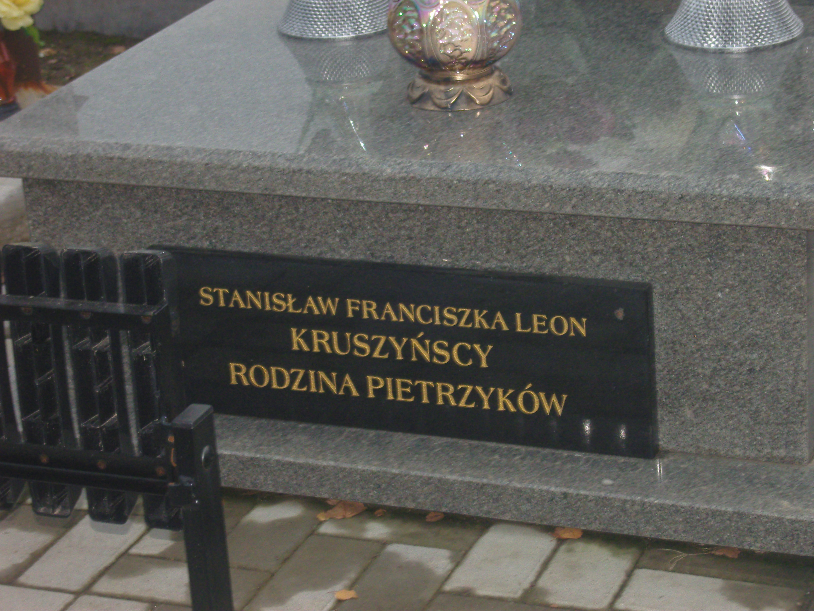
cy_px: 306
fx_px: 2399
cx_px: 407
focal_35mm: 102
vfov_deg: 14.5
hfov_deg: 19.3
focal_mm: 21.9
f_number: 5.2
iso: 400
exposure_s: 1/60
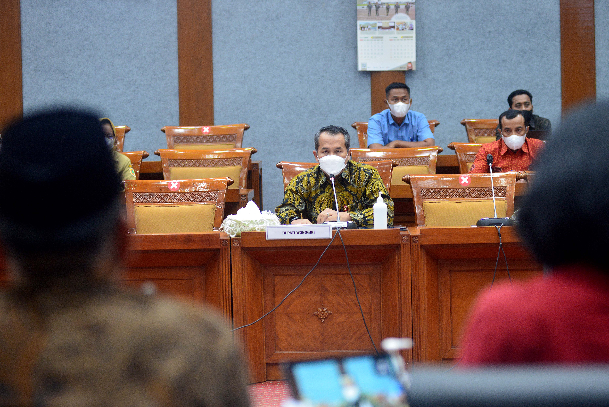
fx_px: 1692
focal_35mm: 100
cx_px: 304
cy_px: 204
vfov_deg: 13.7
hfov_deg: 20.4
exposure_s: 1/125
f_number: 3.5
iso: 2000
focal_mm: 100
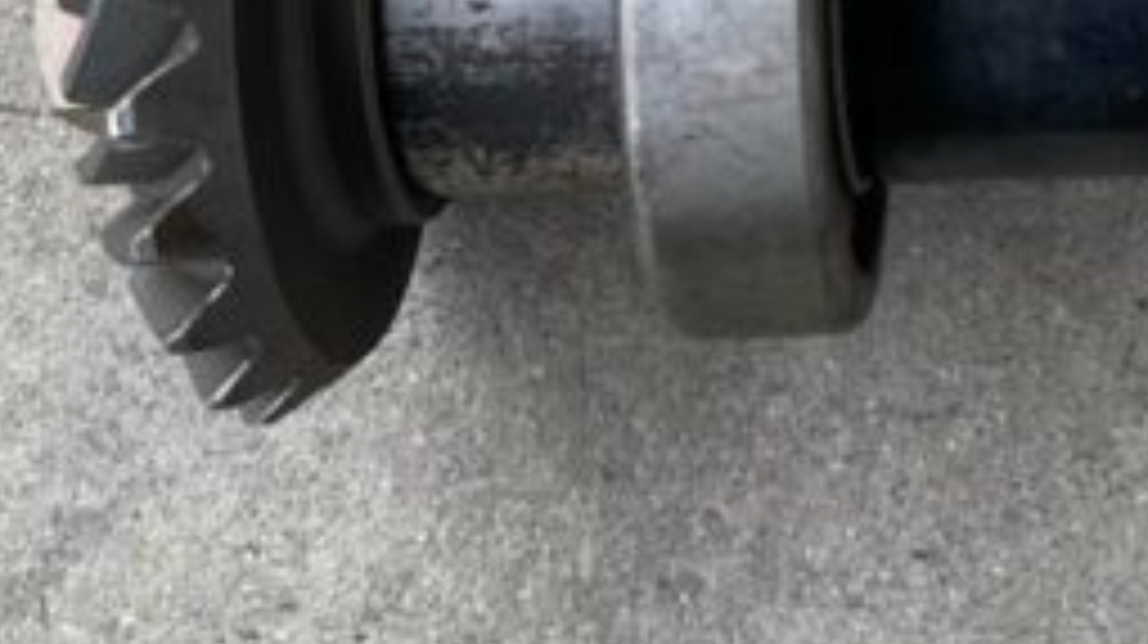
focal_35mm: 89
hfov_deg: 22.3
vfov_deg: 13.4
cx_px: 1342
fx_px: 2707
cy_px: -5
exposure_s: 1/121
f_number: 1.6
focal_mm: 5.1
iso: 50
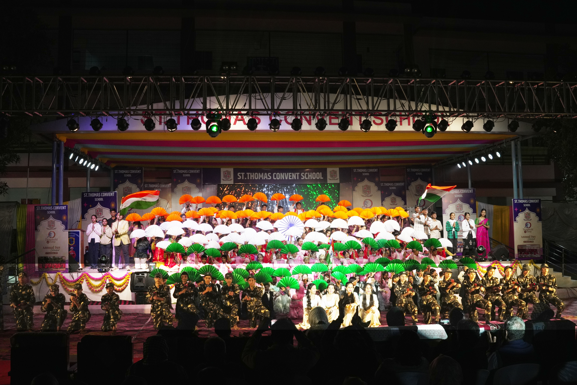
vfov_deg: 37.9
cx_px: 288
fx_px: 561
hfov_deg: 54.4
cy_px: 192
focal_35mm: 35
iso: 2000
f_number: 11
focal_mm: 35
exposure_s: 1/160
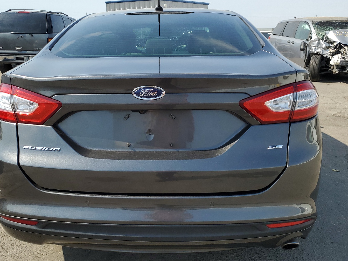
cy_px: 122
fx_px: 312
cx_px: 155
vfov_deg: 45.4
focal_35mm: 31
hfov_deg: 58.2
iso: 50
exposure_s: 1/2500
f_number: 1.5
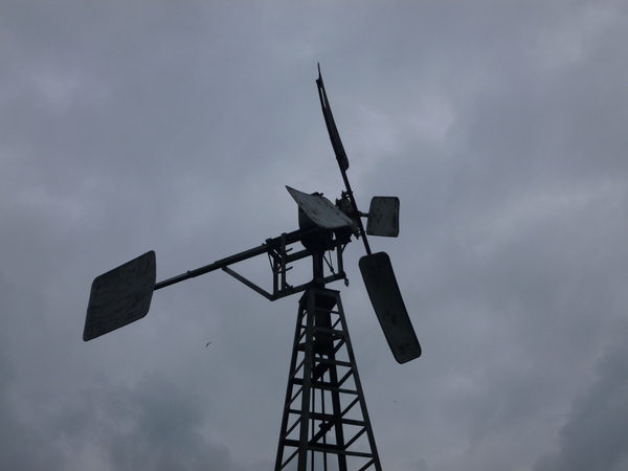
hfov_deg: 45.8
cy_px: 236
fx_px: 744
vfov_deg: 35.1
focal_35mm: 41
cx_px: 314
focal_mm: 7.4
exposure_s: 1/320
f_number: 10
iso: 100
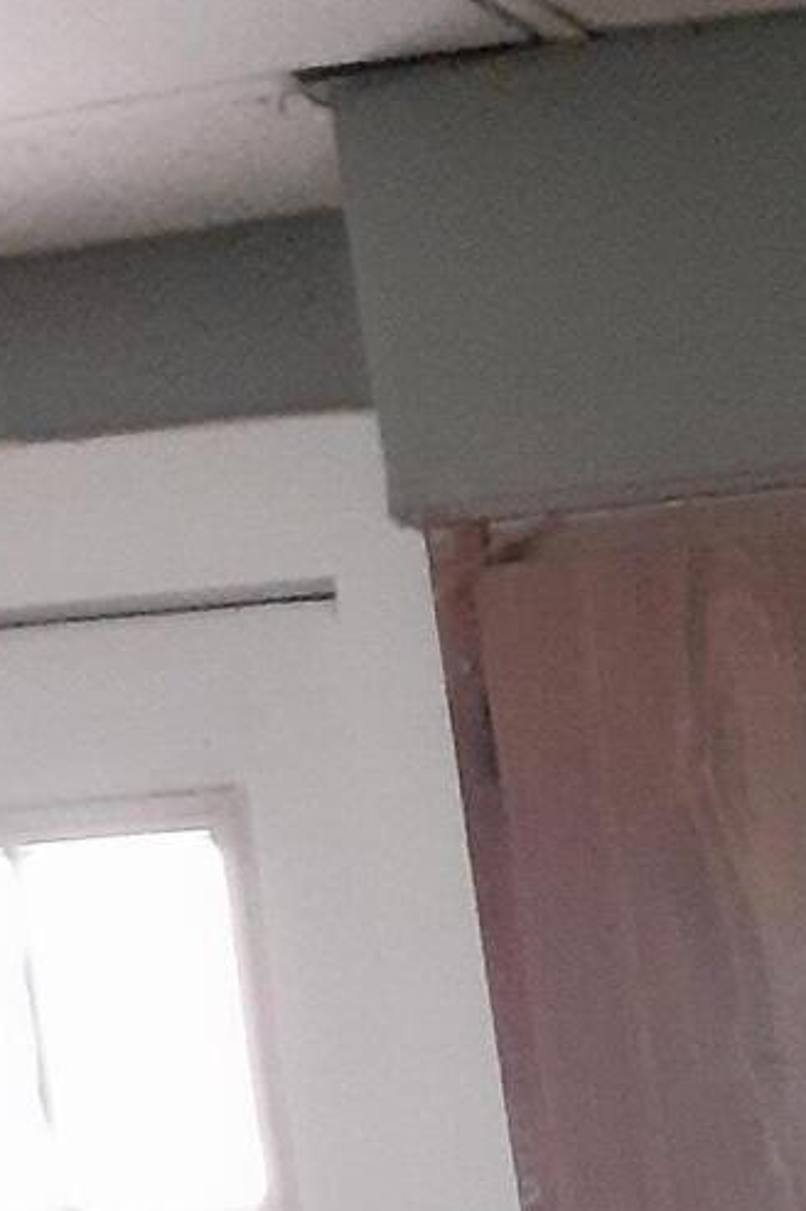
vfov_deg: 16.0
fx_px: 3834
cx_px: 1614
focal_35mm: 114
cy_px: 1968
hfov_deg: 10.9
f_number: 1.9
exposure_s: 1/20
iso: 1000
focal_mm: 3.6
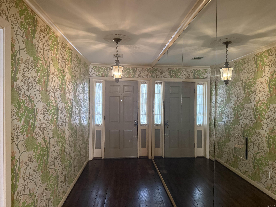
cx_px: 138
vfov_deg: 56.8
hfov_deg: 71.6
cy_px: 104
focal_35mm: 24
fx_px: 191
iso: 800
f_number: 1.78
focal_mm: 6.76
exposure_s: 1/60
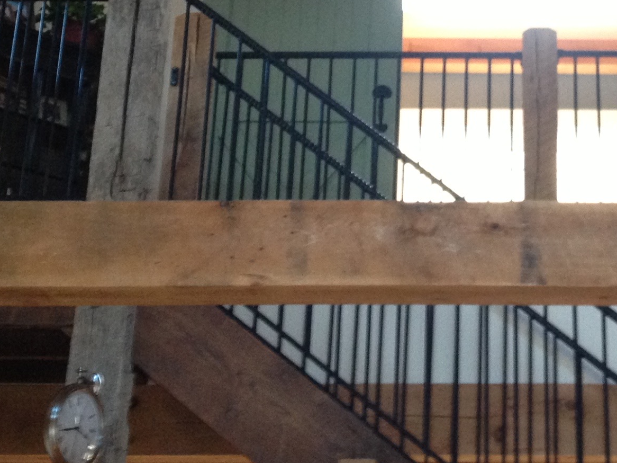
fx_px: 1746
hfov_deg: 19.7
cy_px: -95
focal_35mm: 98
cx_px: 536
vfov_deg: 14.6
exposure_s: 1/20
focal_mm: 4.28
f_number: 2.4
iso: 160
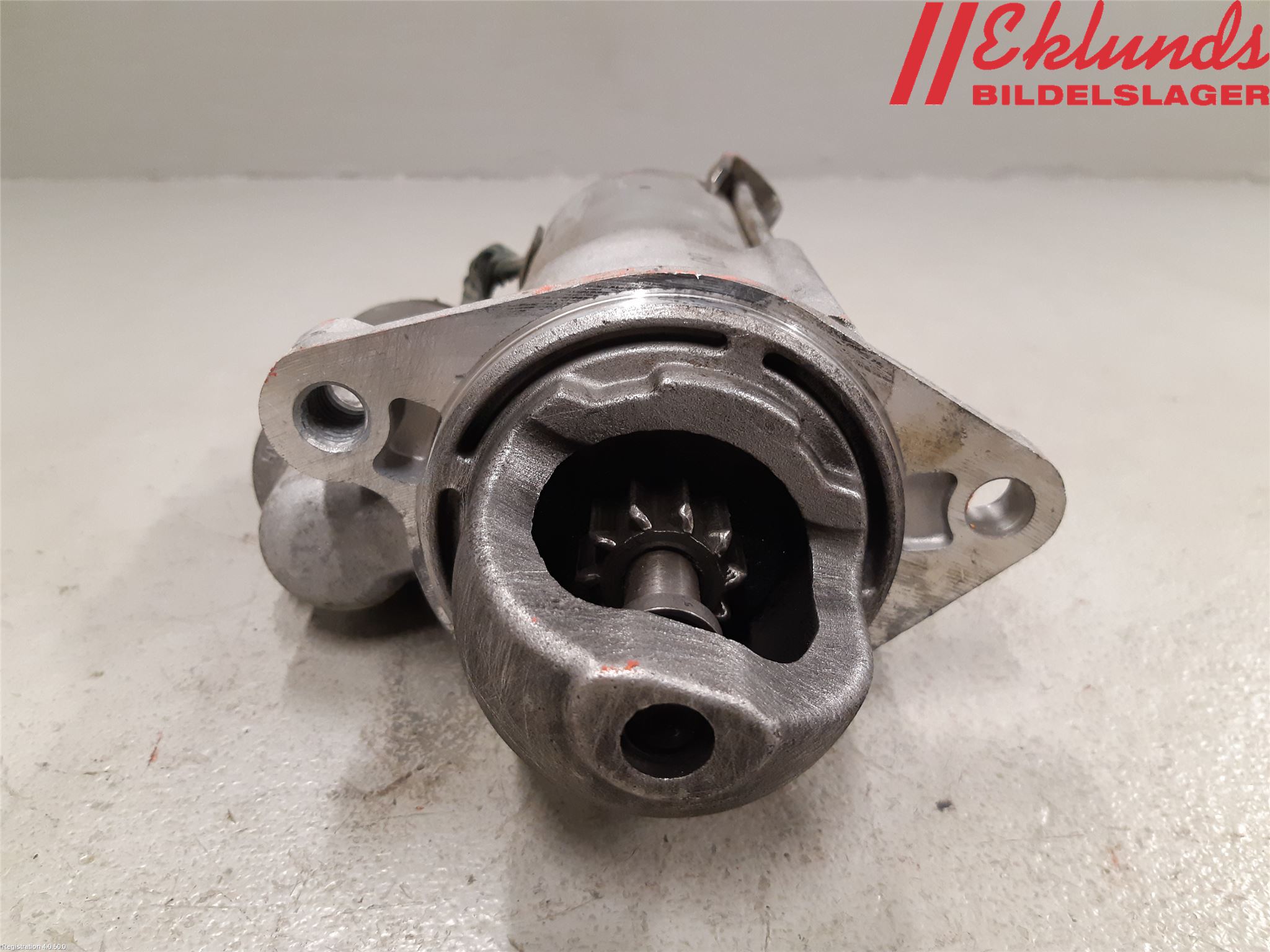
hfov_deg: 67.3
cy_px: 476
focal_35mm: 26
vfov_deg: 53.1
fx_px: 954
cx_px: 635
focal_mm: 3.93
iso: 200
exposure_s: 1/50
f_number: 1.7
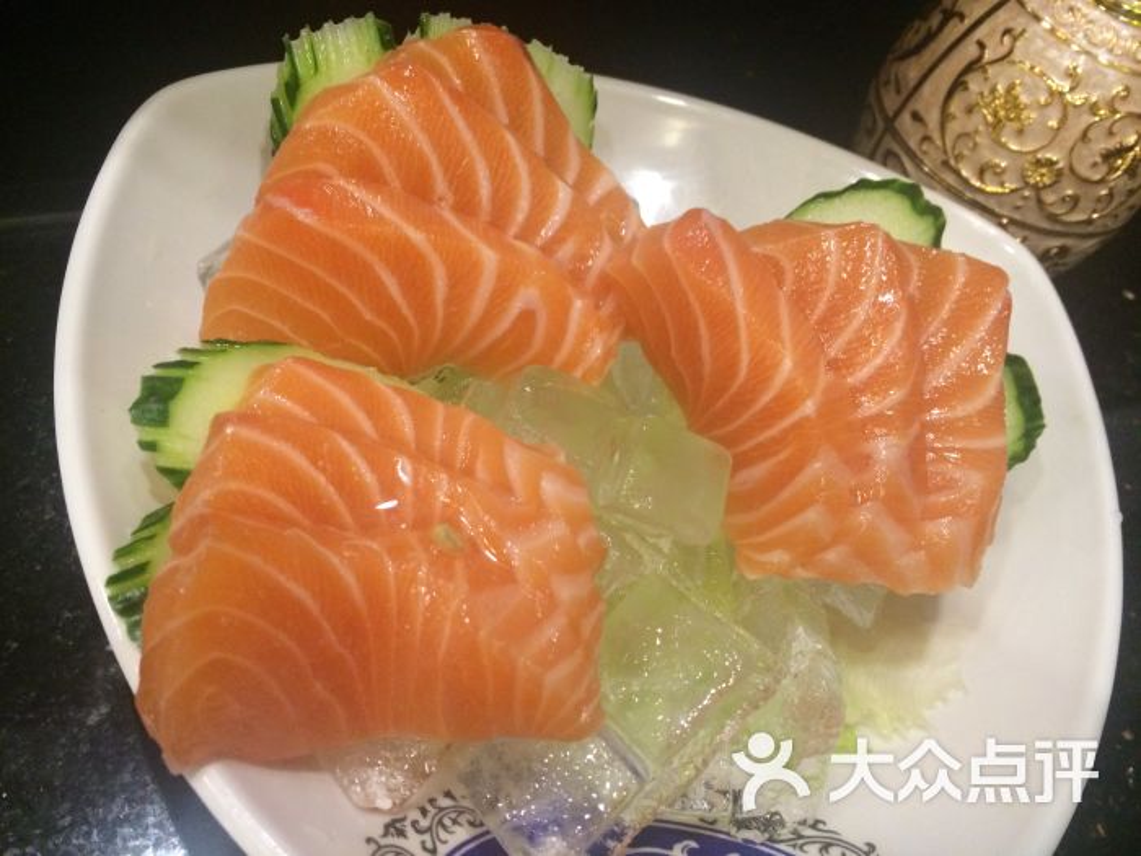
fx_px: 956
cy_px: 428
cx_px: 570
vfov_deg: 48.2
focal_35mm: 29
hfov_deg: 61.7
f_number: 2.2
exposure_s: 1/30
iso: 200
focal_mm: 4.15
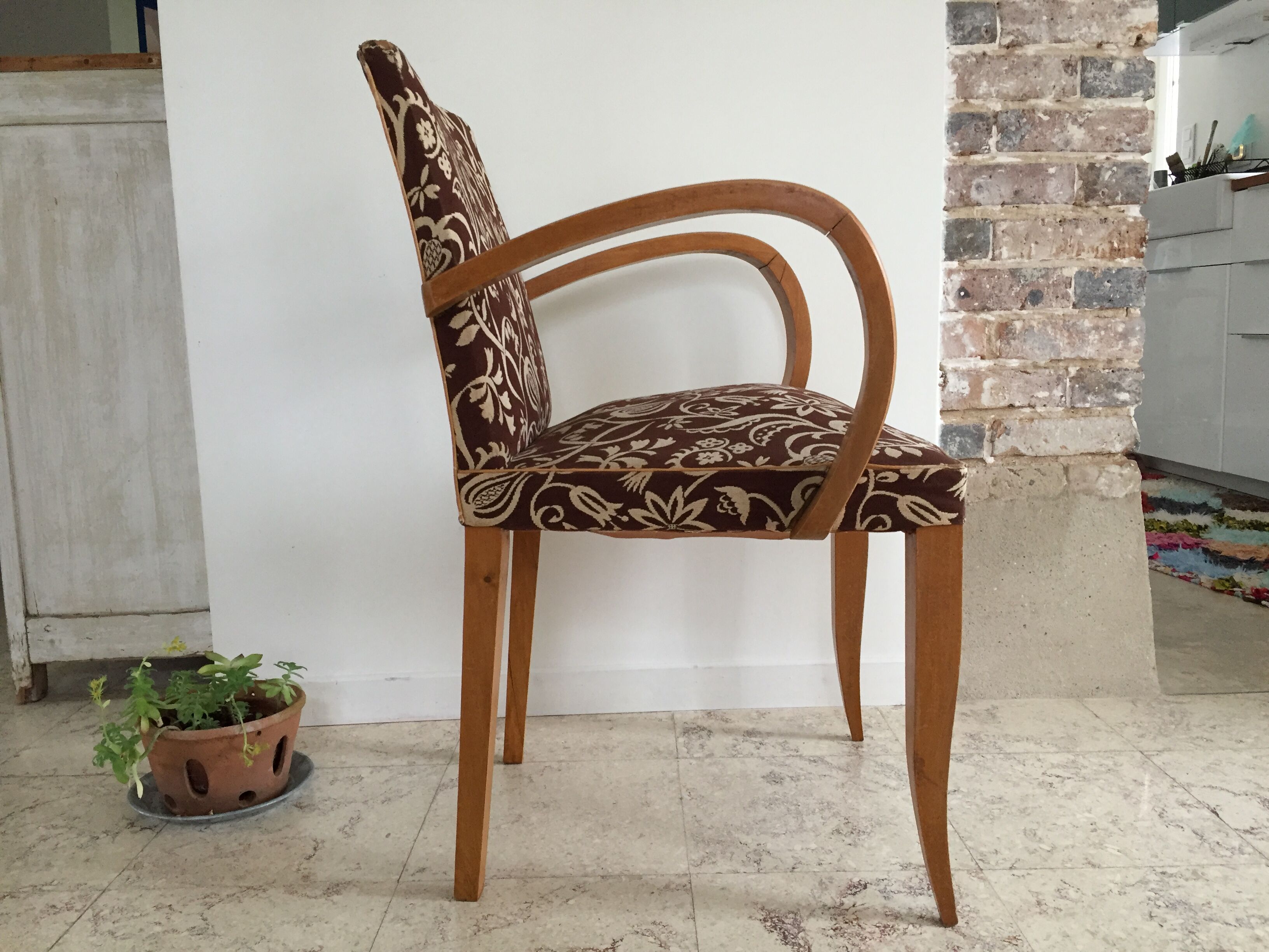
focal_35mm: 29
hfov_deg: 61.7
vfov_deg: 48.2
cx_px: 634
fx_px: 1063
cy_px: 476
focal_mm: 4.15
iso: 160
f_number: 2.2
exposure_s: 1/33
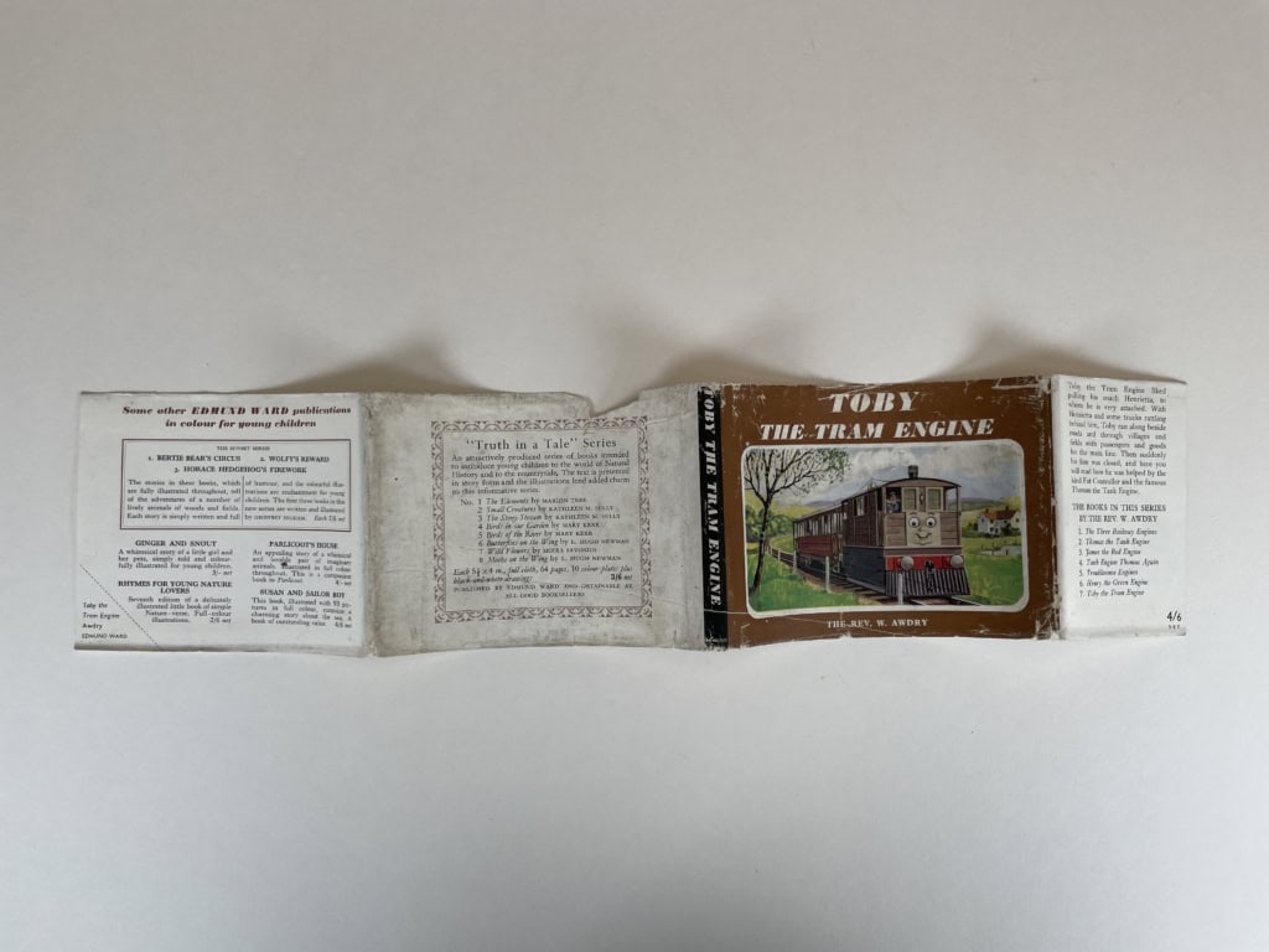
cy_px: 476
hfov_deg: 67.3
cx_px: 634
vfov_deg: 53.1
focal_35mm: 26
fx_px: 953
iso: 32
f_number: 1.6
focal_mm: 4.2
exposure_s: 1/212
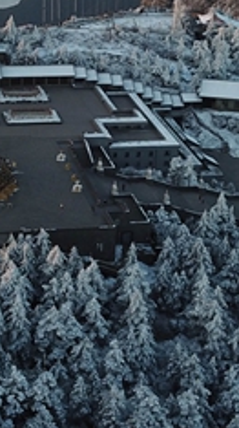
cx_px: 93
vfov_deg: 21.9
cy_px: 123
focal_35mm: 97
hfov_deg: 12.4
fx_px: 1097
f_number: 2.2
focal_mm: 4.7
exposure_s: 1/120
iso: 100
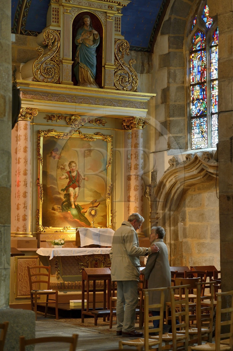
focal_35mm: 90
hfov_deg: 15.2
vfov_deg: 22.6
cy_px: 176
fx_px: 875
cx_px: 116
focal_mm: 90
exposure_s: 1/40
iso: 1600
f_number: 4
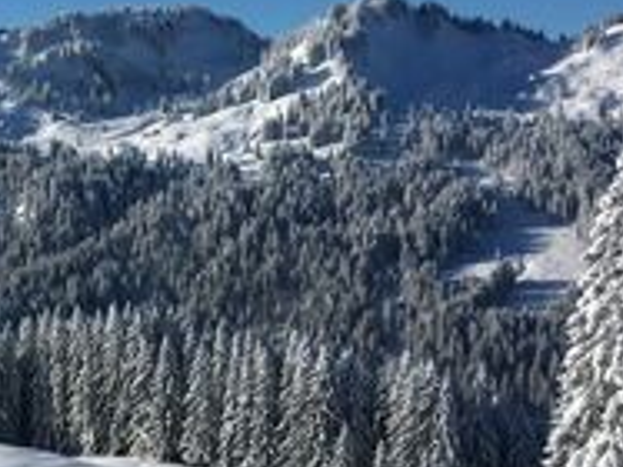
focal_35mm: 87
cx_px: -83
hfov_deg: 21.2
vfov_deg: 17.0
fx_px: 1565
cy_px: 223
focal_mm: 4.15
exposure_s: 1/4049
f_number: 2.2
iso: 25
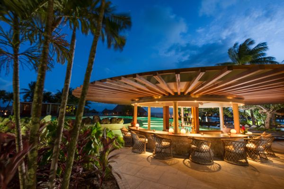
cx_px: 142
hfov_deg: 96.7
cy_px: 94
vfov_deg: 73.7
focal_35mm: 16
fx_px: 126
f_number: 16
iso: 400
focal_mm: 16
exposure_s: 15
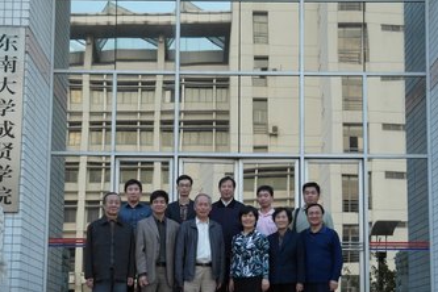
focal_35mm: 75
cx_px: 214
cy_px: 210
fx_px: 912
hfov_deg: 27.0
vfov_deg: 18.1
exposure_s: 1/60
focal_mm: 33
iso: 200
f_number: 4.5
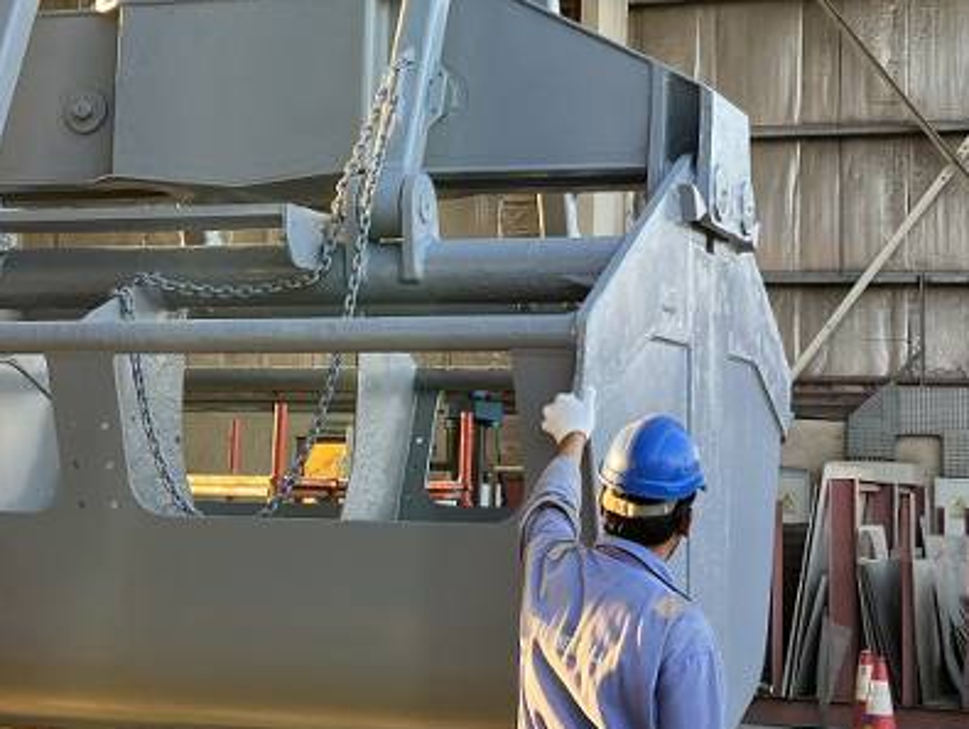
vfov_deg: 20.6
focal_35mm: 71
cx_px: 537
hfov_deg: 27.4
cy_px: 167
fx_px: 1989
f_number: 1.5
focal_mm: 5.7
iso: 50
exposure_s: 1/206
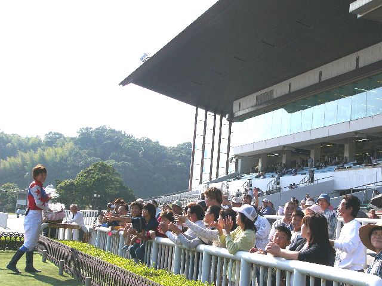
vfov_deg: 27.5
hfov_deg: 36.2
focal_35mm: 53
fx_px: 585
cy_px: 143
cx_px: 191
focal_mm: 8.8
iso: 50
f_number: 8
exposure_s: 1/1000
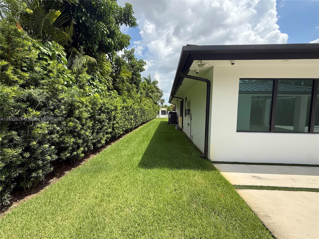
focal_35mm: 14
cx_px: 160
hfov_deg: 102.1
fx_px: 129
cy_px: 120
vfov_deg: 85.7
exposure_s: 1/1145
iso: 50
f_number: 2.2
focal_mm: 2.22
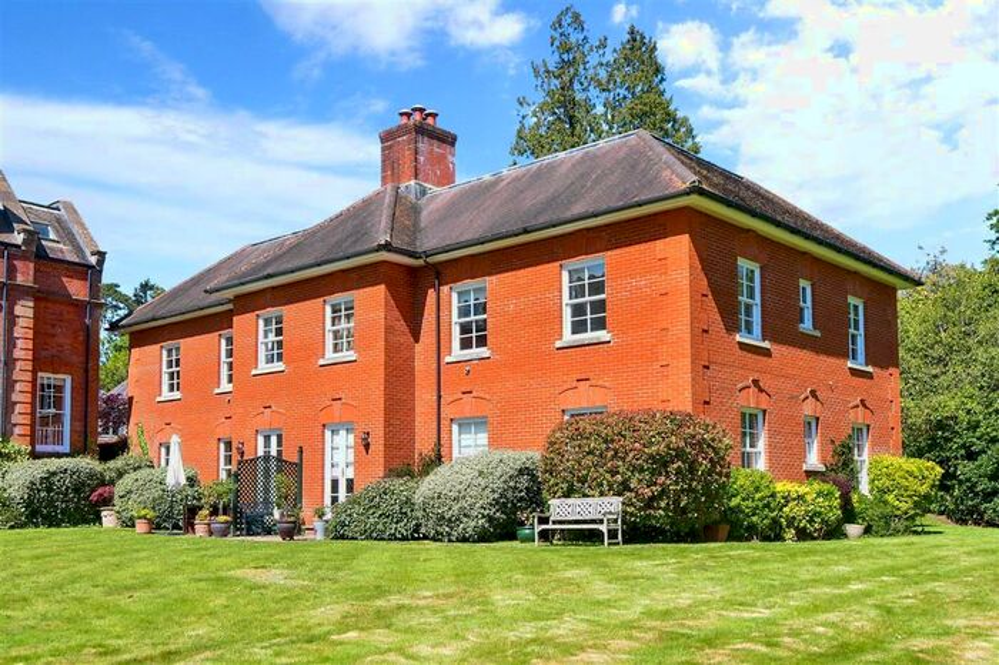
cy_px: 332
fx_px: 832
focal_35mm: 30
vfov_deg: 43.6
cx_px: 500
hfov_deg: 62.0
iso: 160
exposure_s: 1/320
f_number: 8
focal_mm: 20
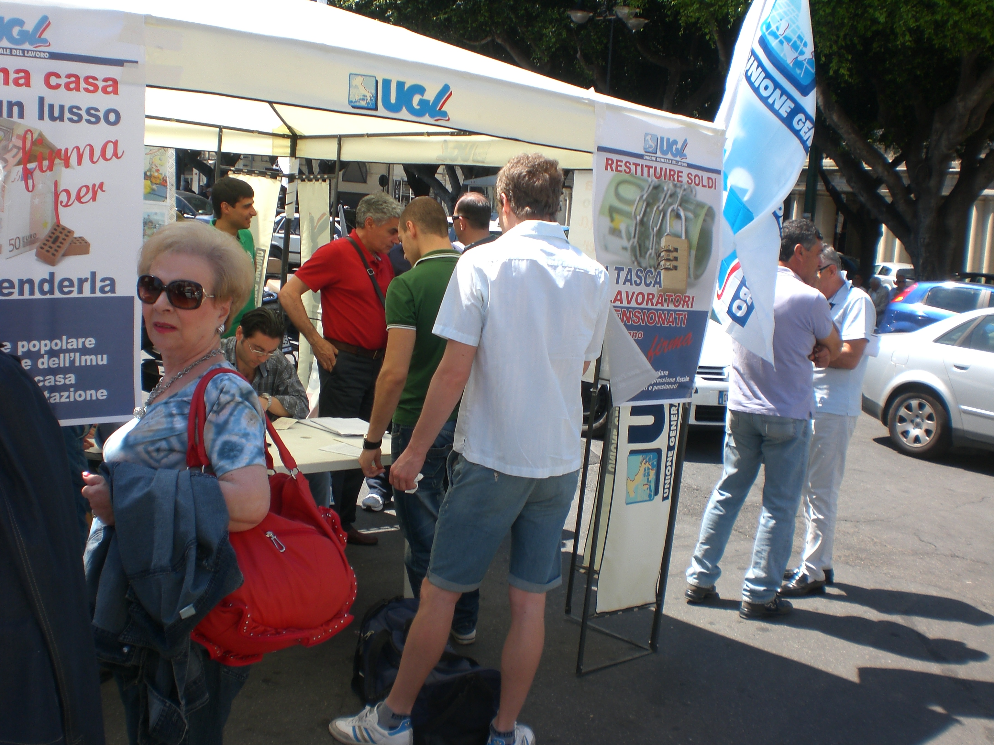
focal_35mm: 38
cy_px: 372
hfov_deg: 49.0
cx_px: 497
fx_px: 1091
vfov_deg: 37.7
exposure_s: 1/250
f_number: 4.4
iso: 50
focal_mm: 6.3
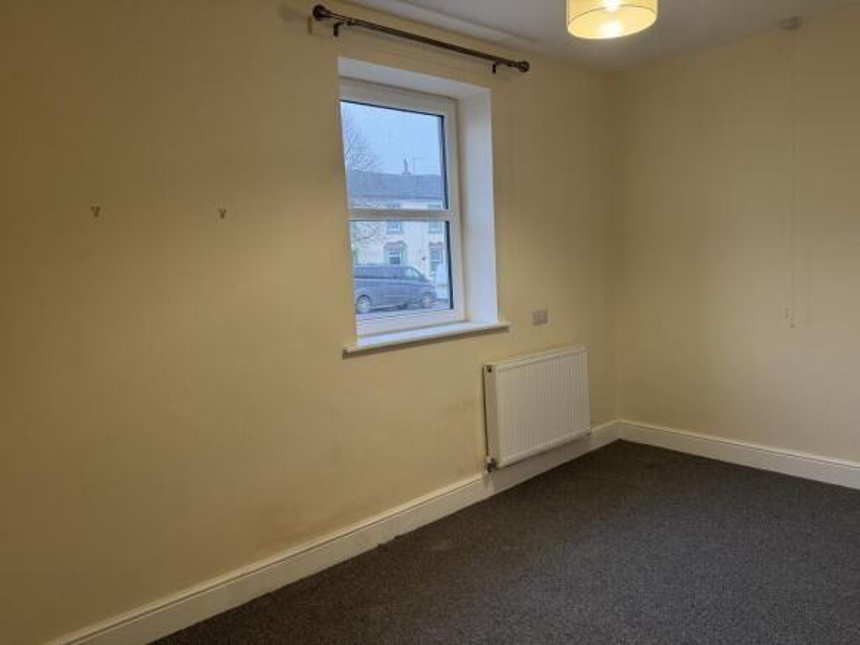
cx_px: 430
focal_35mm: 24
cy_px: 322
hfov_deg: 71.6
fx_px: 596
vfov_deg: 56.8
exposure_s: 1/50
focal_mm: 6.76
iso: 125
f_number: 1.78
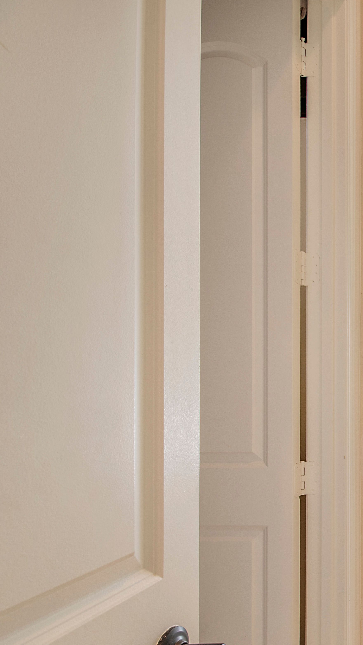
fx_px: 479
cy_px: 377
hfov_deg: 29.3
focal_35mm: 28
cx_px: 519
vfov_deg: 67.4
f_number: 11
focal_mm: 10
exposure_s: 1/13
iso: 100
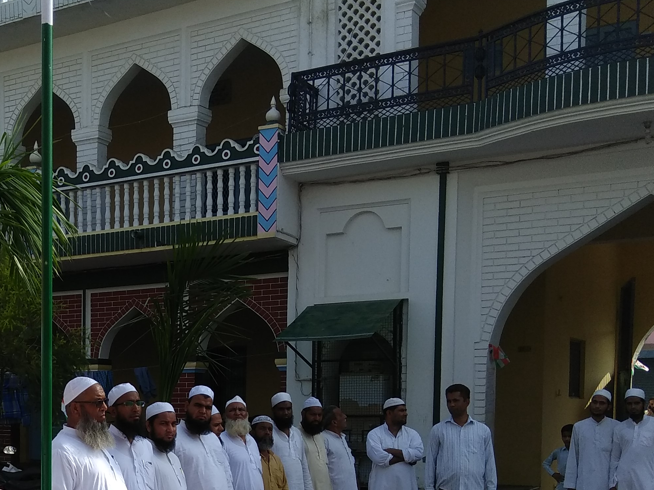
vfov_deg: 31.3
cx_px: 71
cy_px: 446
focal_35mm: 44
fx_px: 831
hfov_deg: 39.9
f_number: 2
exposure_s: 1/1242
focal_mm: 3.57
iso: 100
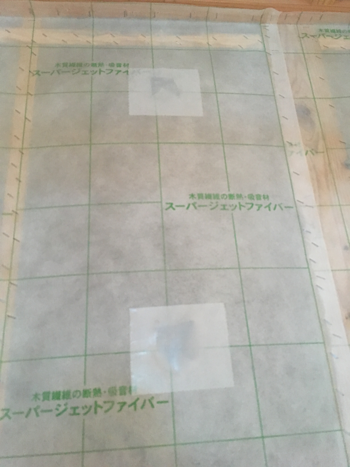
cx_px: 175
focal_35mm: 29
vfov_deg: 61.7
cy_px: 234
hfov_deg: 48.2
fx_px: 391
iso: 200
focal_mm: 4.15
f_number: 2.2
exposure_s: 1/20
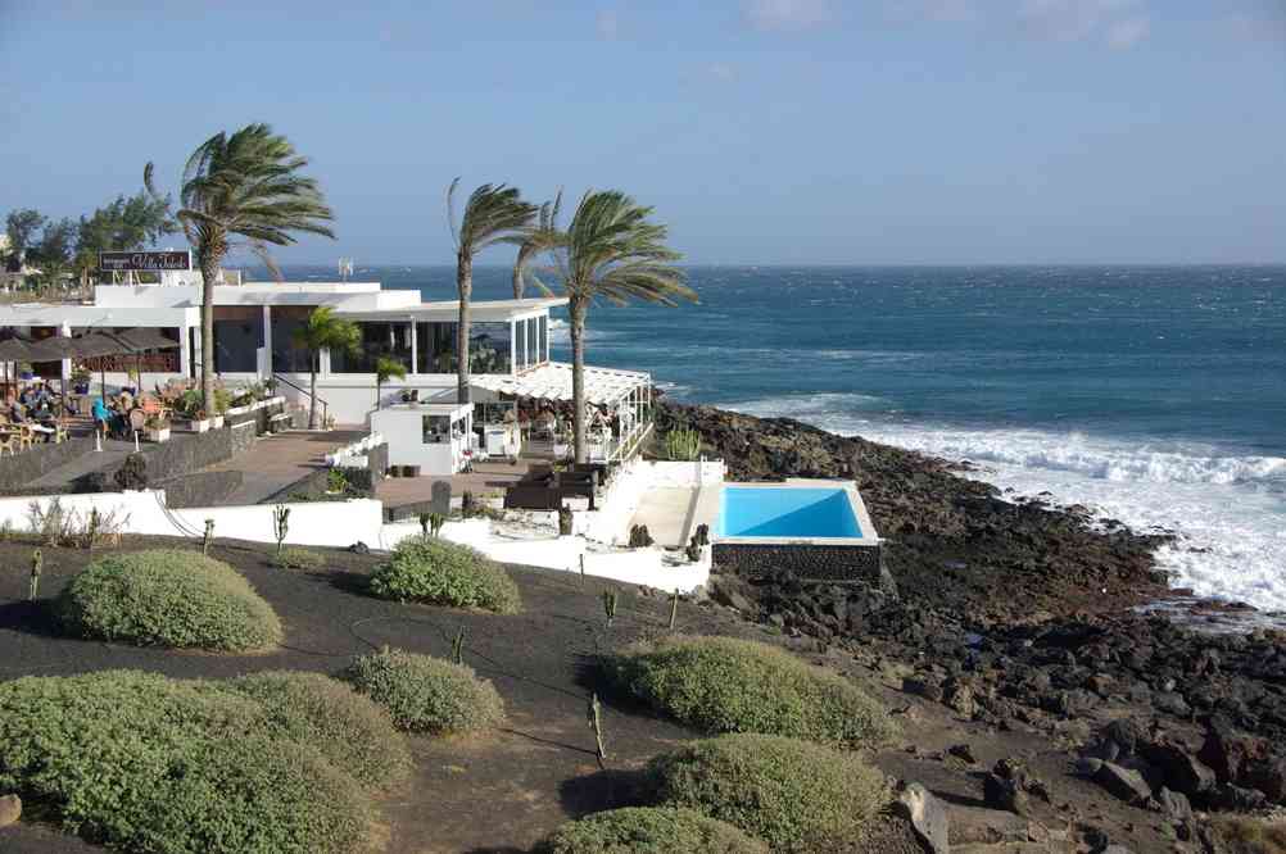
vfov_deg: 27.5
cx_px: 643
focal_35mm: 49
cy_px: 427
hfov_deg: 40.4
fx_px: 1749
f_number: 8
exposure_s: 1/250
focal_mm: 32.5
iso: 100
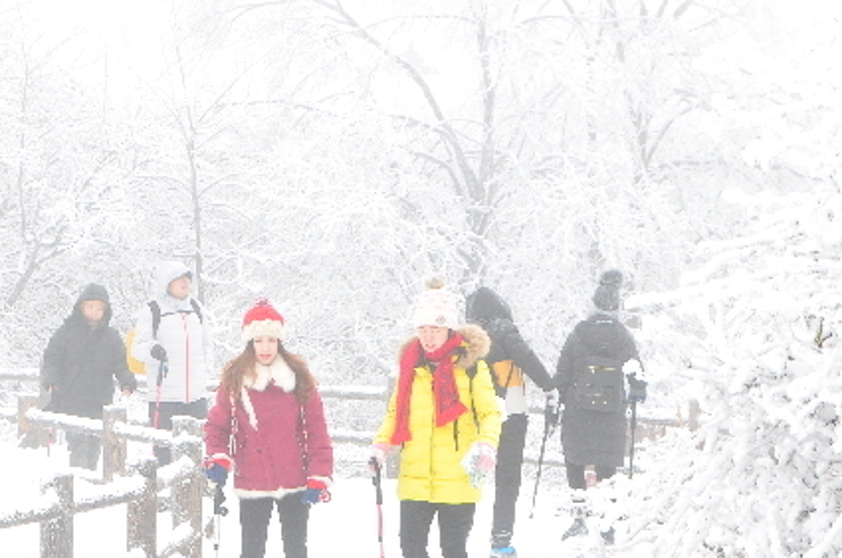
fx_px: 3411
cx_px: 301
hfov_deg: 14.1
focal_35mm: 146
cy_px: 399
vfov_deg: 9.4
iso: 320
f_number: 8
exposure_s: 1/125
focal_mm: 45
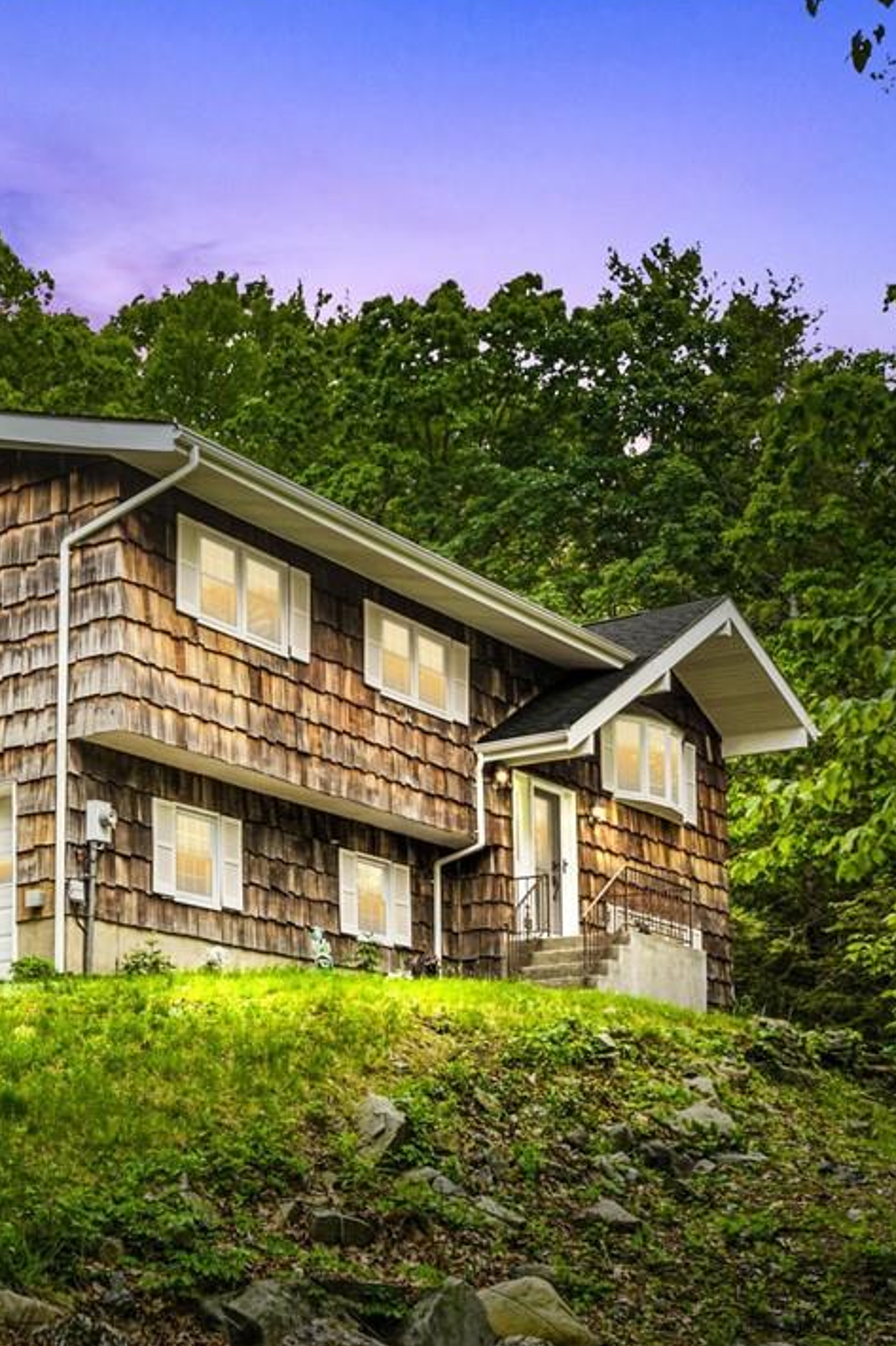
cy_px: 666
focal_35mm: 55
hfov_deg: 24.2
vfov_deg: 36.3
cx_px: 173
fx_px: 2054
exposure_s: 1/25
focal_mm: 24
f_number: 8
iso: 100
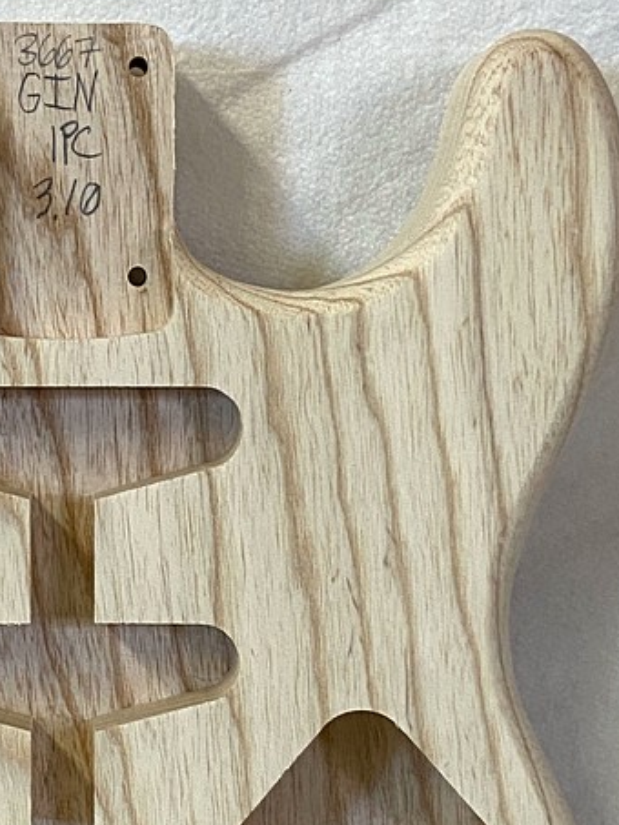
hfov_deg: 18.0
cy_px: 638
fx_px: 1930
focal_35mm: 81
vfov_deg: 23.8
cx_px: 80
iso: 100
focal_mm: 4.25
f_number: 1.8
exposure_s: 1/60
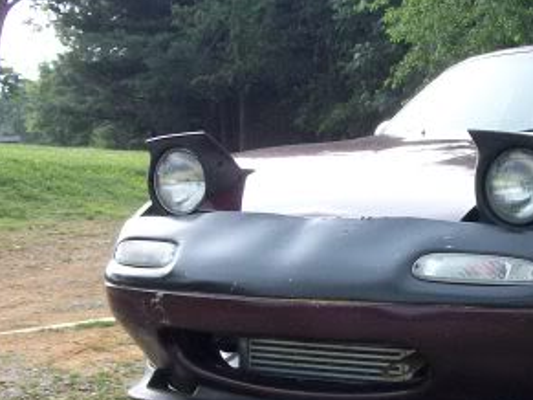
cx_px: 436
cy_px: 272
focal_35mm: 88
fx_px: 1354
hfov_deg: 21.9
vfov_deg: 16.7
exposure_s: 1/30
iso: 112
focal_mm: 5.7
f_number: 2.9
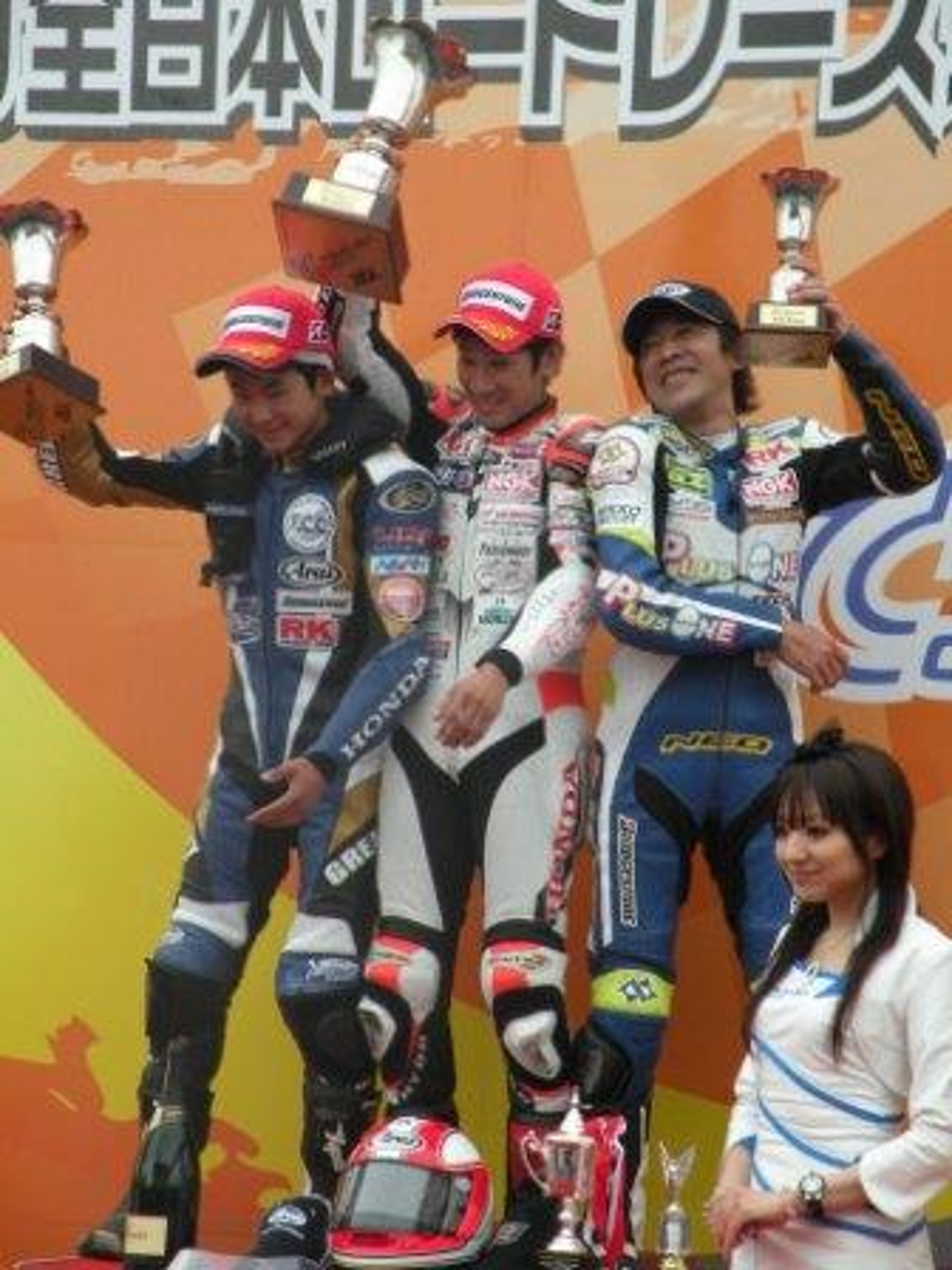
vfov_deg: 11.6
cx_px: 476
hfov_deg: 8.7
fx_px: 6234
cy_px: 635
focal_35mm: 170
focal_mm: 30.1
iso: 139
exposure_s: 1/64.1
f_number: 4.5
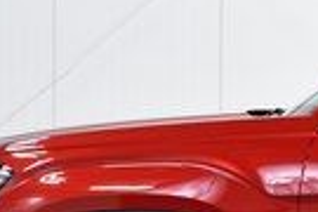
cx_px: 615
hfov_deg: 8.6
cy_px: 227
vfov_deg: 6.0
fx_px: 2005
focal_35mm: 227
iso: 560
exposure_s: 1/15
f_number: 6.3
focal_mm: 32
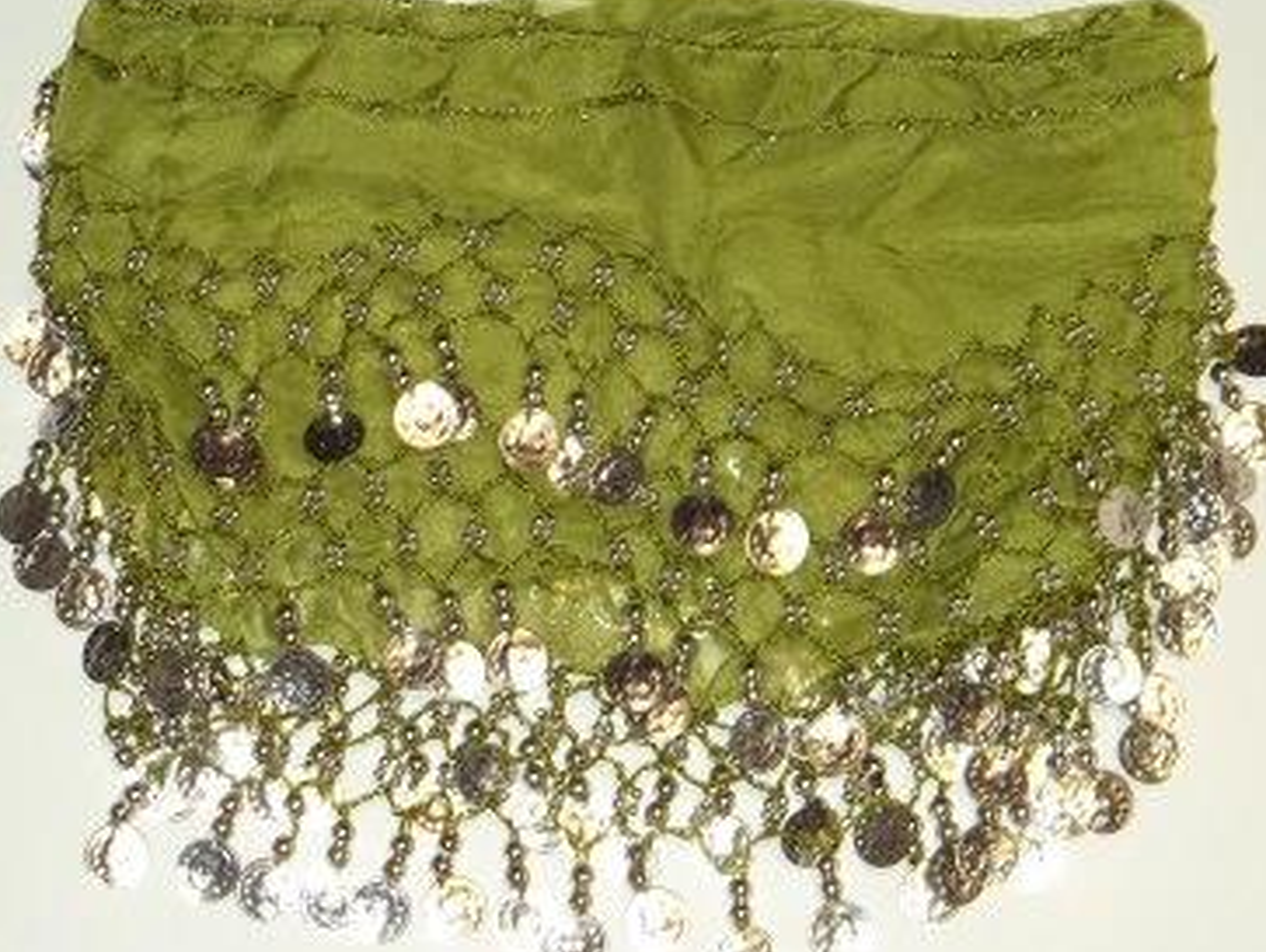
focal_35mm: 106
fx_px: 3881
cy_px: 443
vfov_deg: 14.0
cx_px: 610
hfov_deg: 18.5
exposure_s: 1/50
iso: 64
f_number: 4.5
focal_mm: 15.4
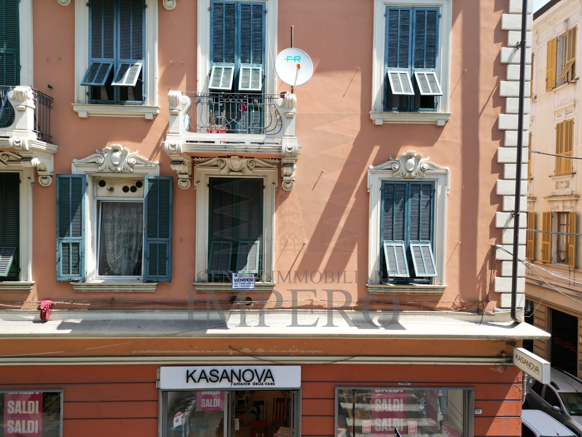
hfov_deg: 71.6
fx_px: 404
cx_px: 291
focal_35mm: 24
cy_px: 218
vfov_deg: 56.8
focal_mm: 6.72
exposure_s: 1/1250
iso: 200
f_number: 1.7
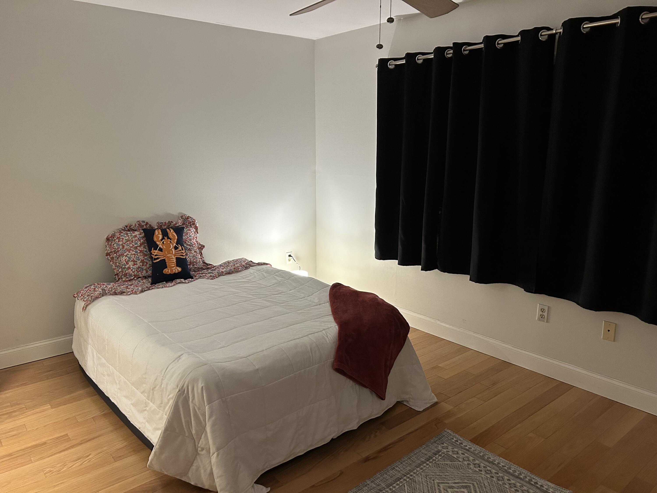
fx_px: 493
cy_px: 246
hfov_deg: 67.3
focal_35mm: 26
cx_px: 328
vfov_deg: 53.1
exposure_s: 1/60
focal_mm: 5.7
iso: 250
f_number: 1.5
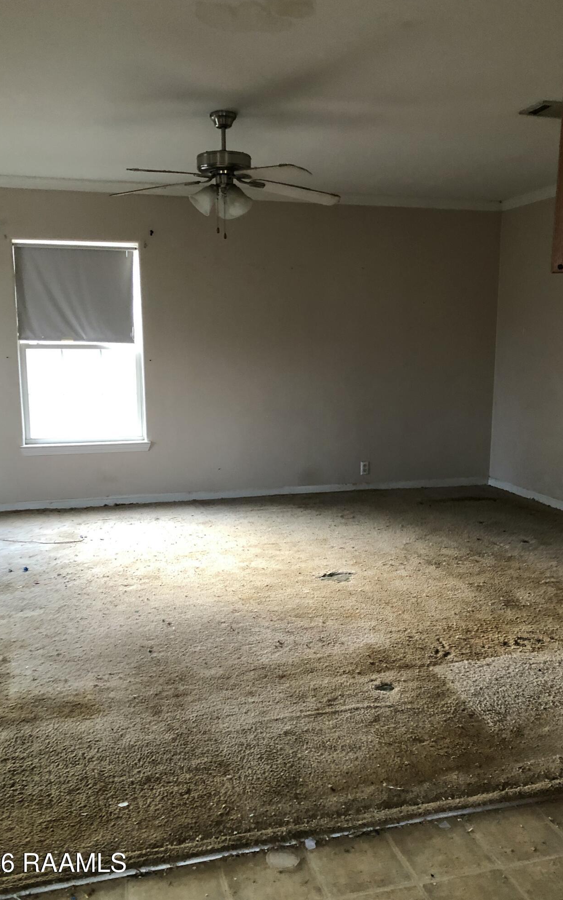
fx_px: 736
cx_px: 278
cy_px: 450
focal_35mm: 30
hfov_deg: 41.8
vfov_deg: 62.9
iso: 100
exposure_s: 1/15
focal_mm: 3.99
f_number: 1.8
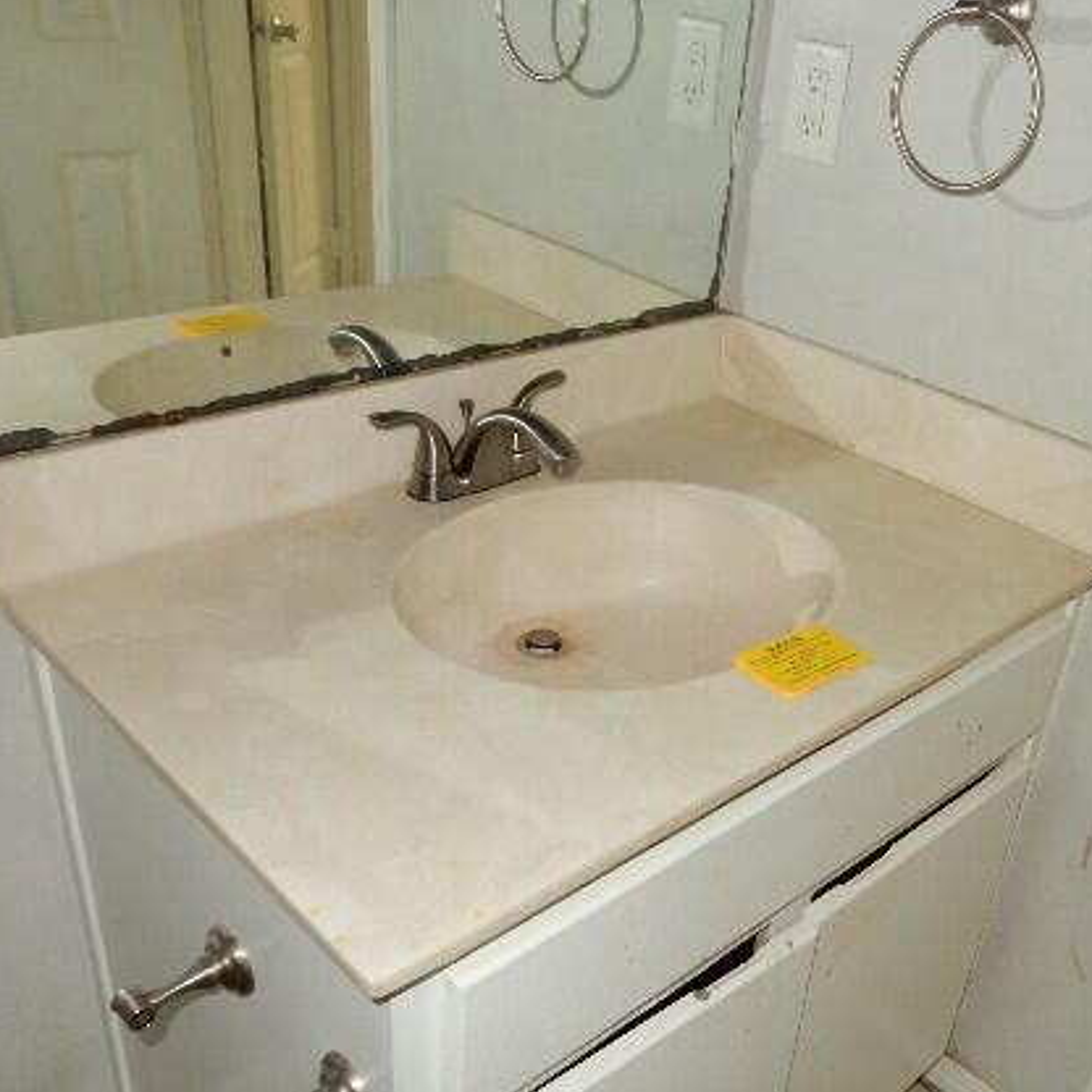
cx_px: 688
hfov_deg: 48.0
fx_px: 1213
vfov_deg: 48.4
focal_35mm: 34
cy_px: 609
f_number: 3.7
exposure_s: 1/30
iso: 200
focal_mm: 4.5
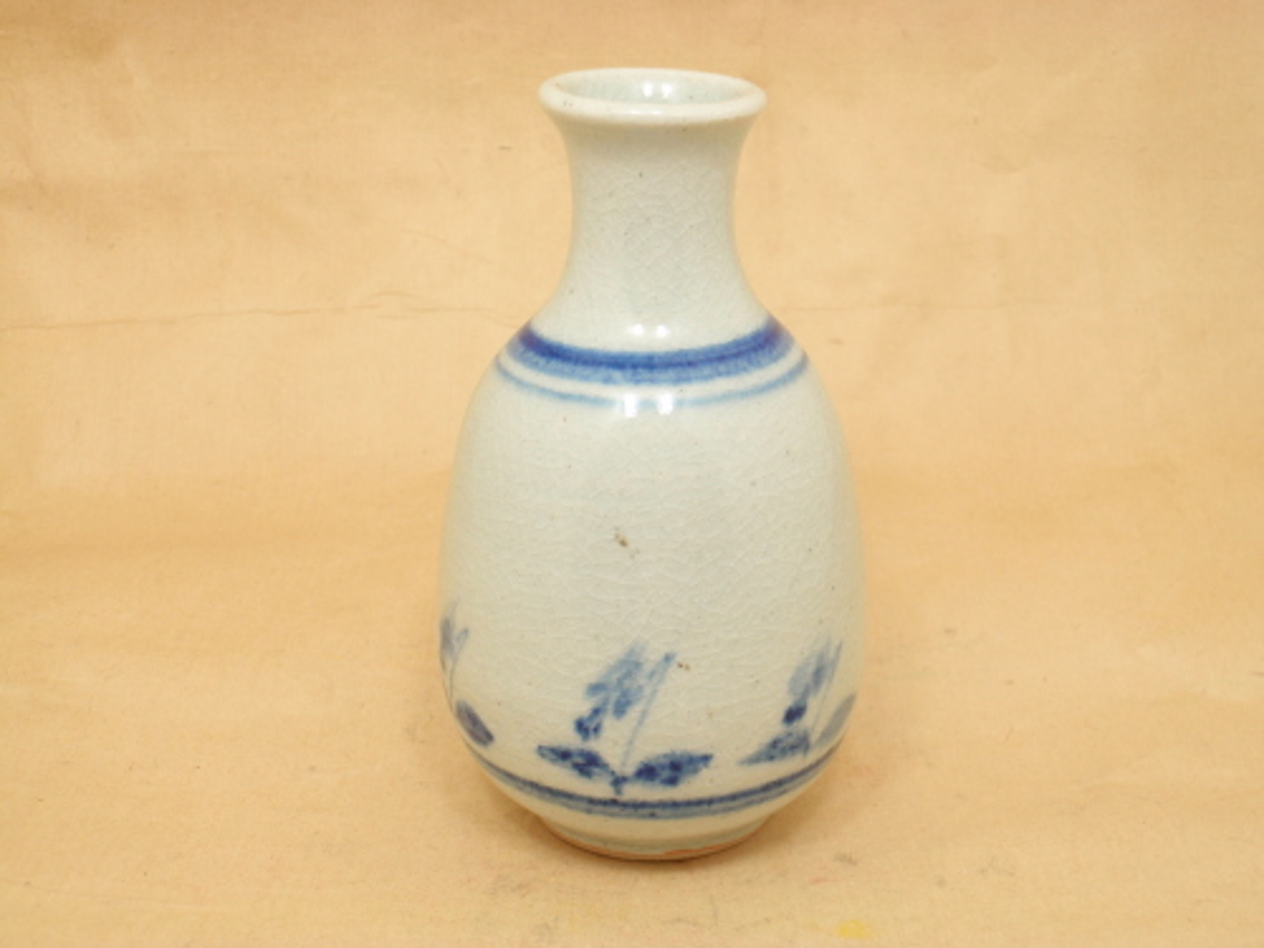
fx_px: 1753
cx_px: 632
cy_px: 474
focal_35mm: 48
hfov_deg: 39.7
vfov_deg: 30.3
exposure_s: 1/50
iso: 100
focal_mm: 8.69
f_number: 4.2
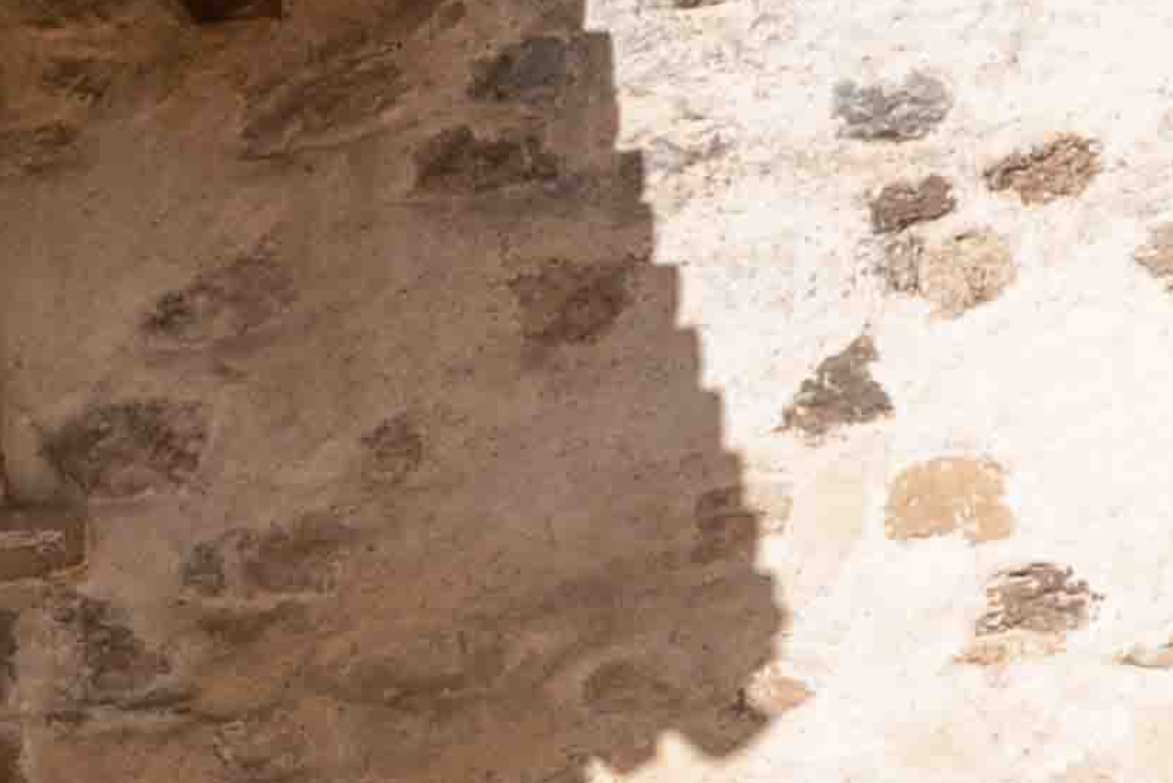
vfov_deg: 12.6
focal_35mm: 108
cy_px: 106
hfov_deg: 15.5
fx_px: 3521
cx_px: -1104
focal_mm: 15
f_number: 8
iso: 250
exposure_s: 1/640
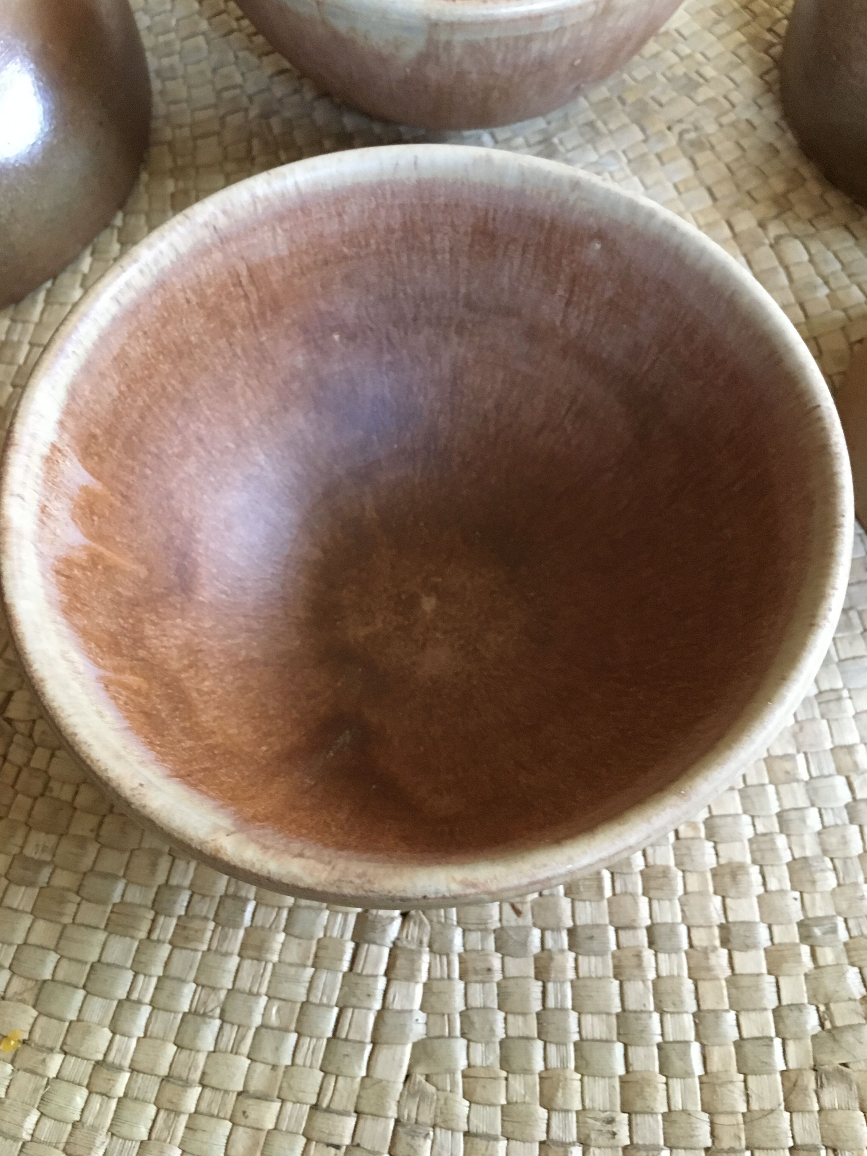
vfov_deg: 60.0
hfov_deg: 46.8
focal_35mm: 30
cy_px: 572
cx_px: 438
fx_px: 1002
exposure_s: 1/17
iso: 200
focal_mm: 4.15
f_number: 2.2
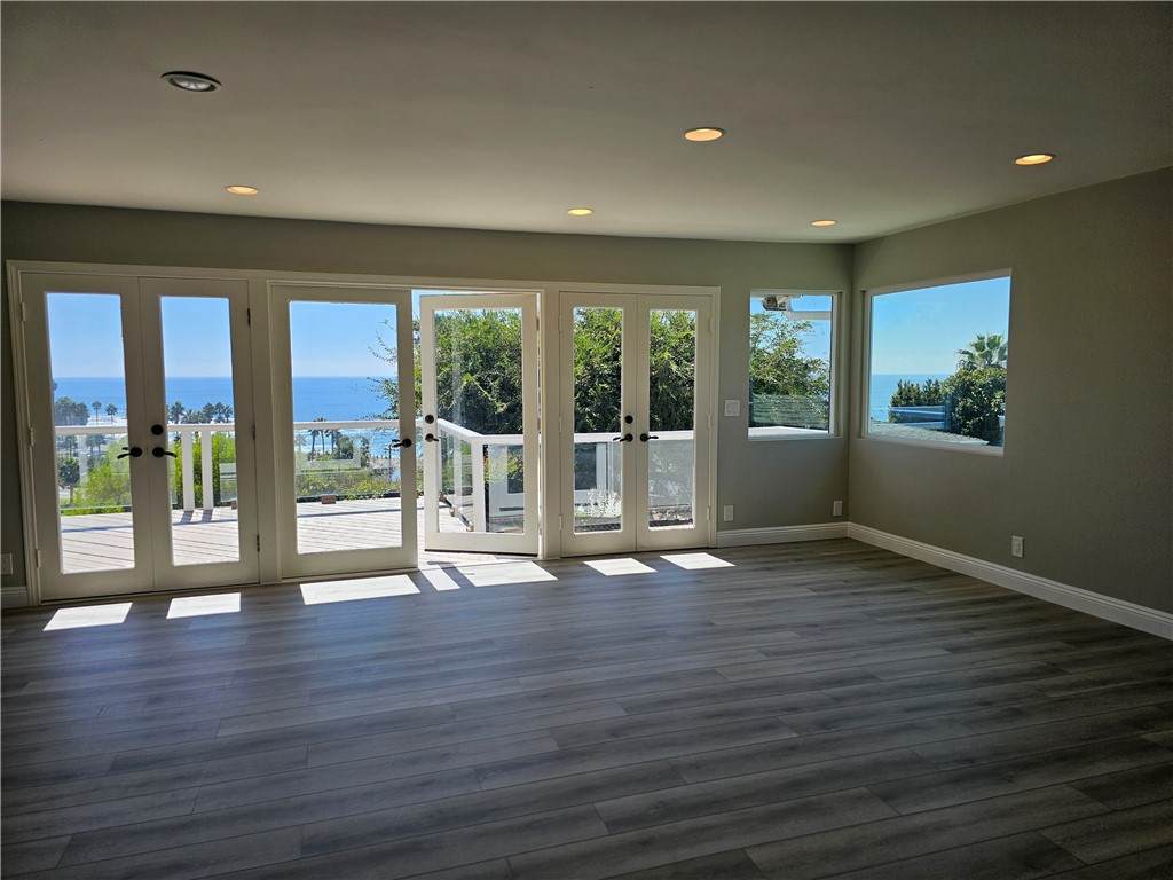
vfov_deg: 58.9
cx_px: 586
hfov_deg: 73.9
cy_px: 440
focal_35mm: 23
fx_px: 779
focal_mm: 6.3
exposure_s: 1/347
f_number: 1.7
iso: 10
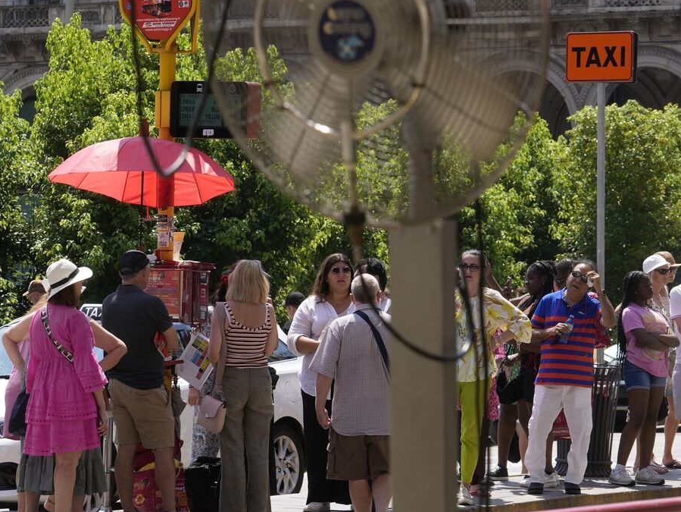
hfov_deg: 10.6
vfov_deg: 8.0
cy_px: 247
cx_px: 326
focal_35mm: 186
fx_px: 3661
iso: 160
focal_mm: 97
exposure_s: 1/320
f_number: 7.1
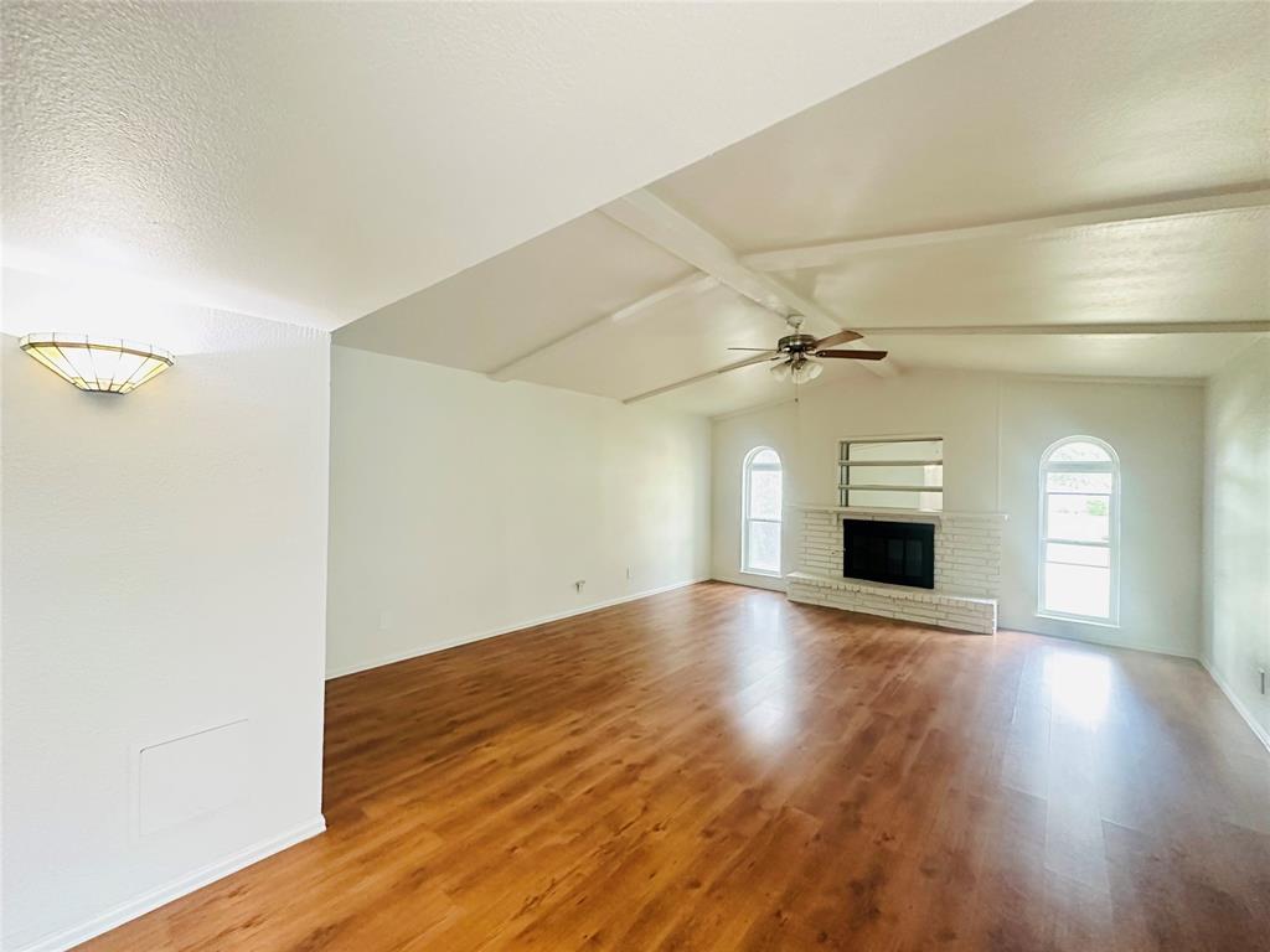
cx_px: 635
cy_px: 476
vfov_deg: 85.7
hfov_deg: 102.1
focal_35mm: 14
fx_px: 514
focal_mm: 2.22
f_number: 2.2
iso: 1000
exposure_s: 1/40
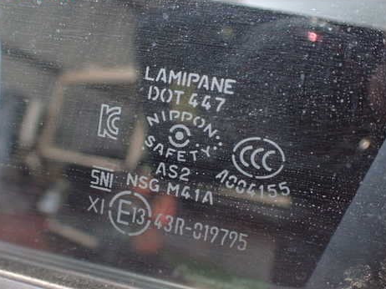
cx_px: 166
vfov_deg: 36.7
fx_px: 435
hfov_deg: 47.8
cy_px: 170
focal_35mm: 39
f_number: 2.3
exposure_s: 1/30
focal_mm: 5.4
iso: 800
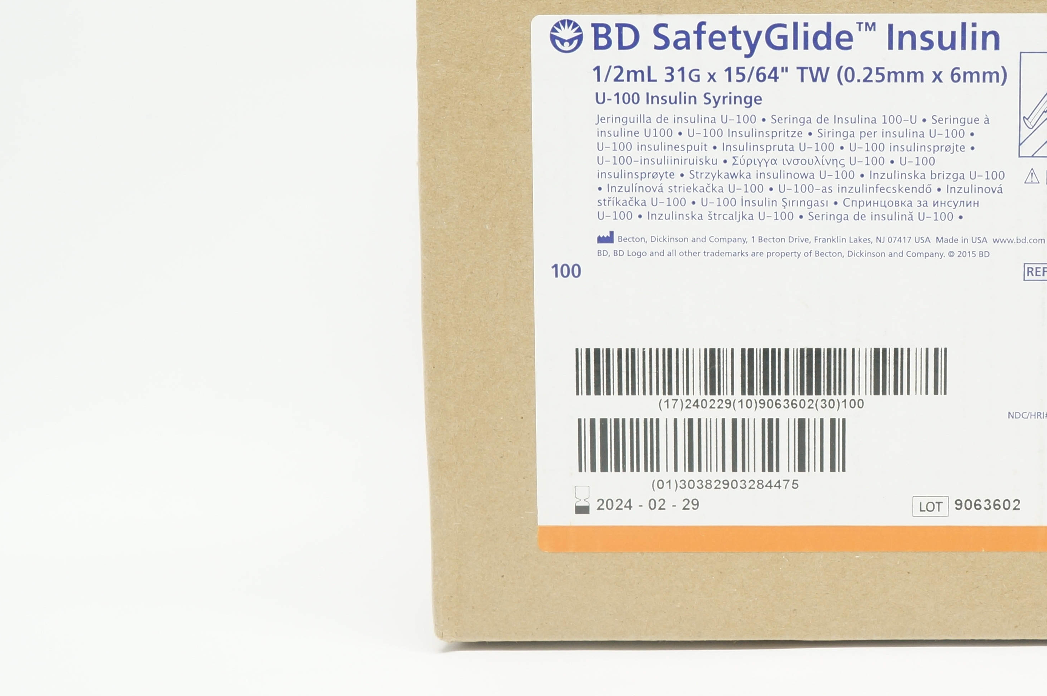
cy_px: 262
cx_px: 829
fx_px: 1971
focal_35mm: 68
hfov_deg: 29.1
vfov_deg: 20.0
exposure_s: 1/15
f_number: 9
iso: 400
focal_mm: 27
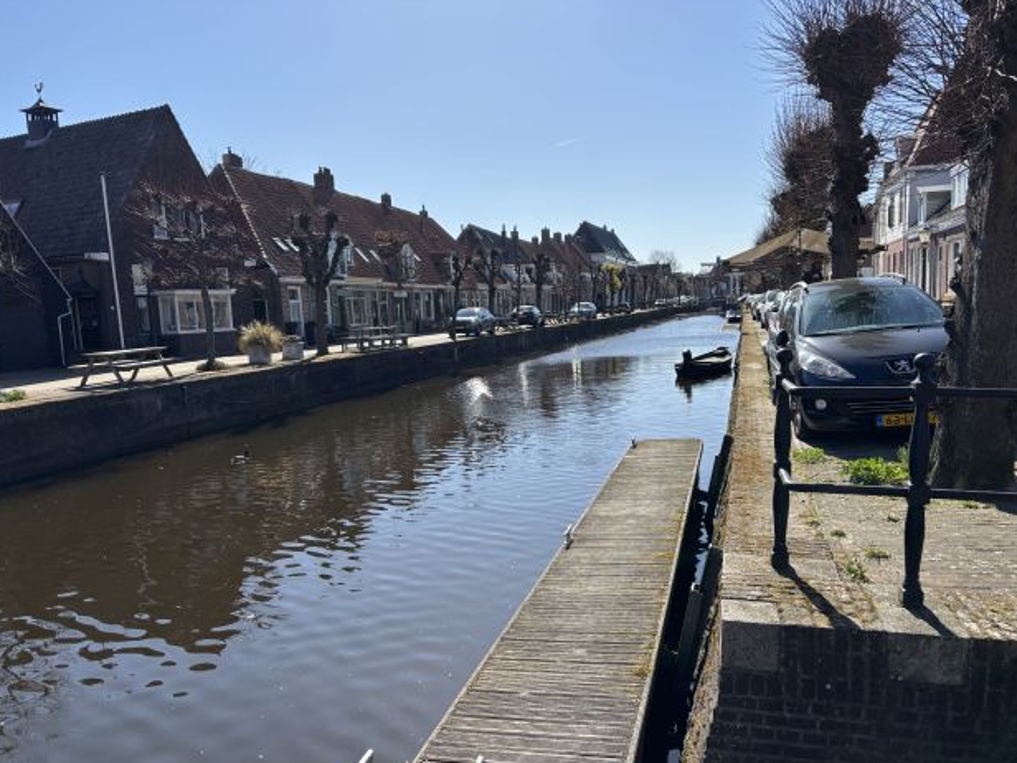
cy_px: 390
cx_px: 520
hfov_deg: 65.3
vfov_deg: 51.4
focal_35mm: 27
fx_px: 793
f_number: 1.6
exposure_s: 1/3788
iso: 50
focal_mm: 5.96
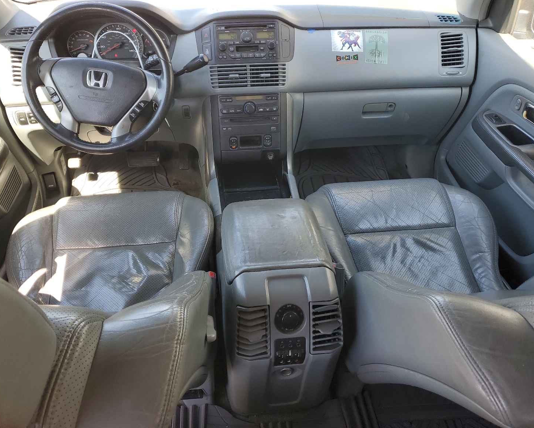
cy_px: 208
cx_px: 260
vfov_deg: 51.5
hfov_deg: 62.2
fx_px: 443
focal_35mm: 28
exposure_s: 1/128
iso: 50
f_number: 1.5
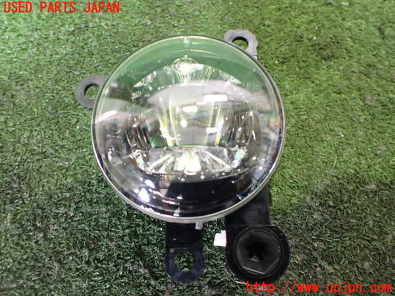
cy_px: 148
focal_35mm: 30
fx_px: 342
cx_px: 198
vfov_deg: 46.8
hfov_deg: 60.0
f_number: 2.3
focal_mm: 5.4
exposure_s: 1/30
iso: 800
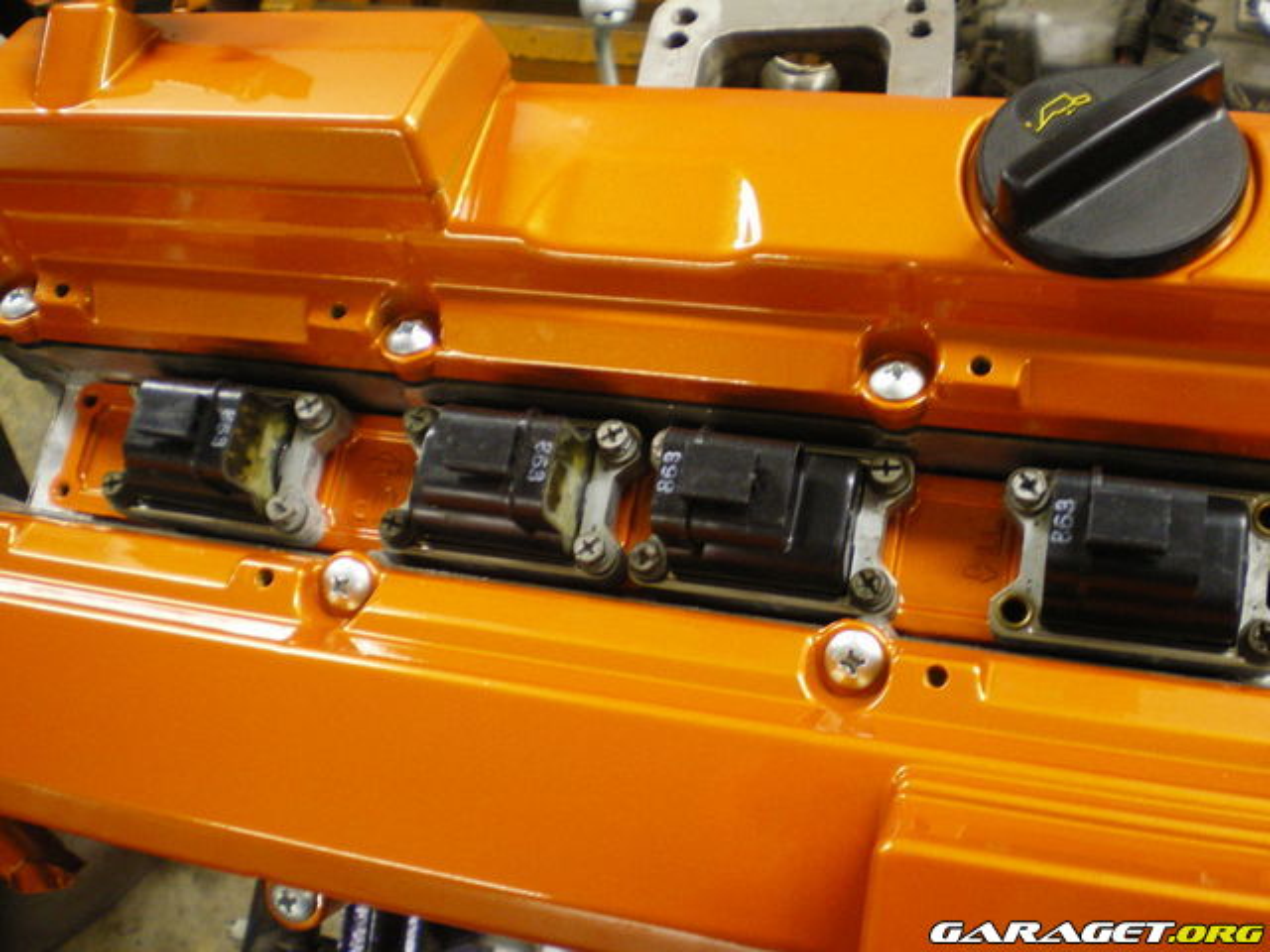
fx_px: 1394
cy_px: 476
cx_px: 635
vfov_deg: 37.7
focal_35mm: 38
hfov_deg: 49.0
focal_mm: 6.3
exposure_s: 1/30
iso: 320
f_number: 3.1
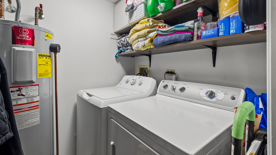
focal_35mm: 16
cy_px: 67
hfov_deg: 99.4
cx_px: 139
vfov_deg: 66.8
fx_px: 117
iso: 250
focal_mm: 10
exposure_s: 1/13
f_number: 8
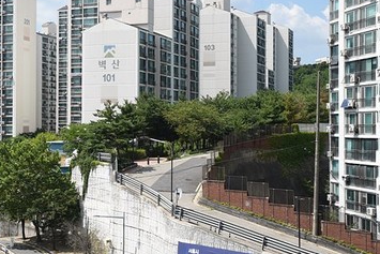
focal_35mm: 71
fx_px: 750
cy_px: 113
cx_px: 89
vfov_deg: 19.2
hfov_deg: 28.0
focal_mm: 42
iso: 100
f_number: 6.3
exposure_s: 1/500
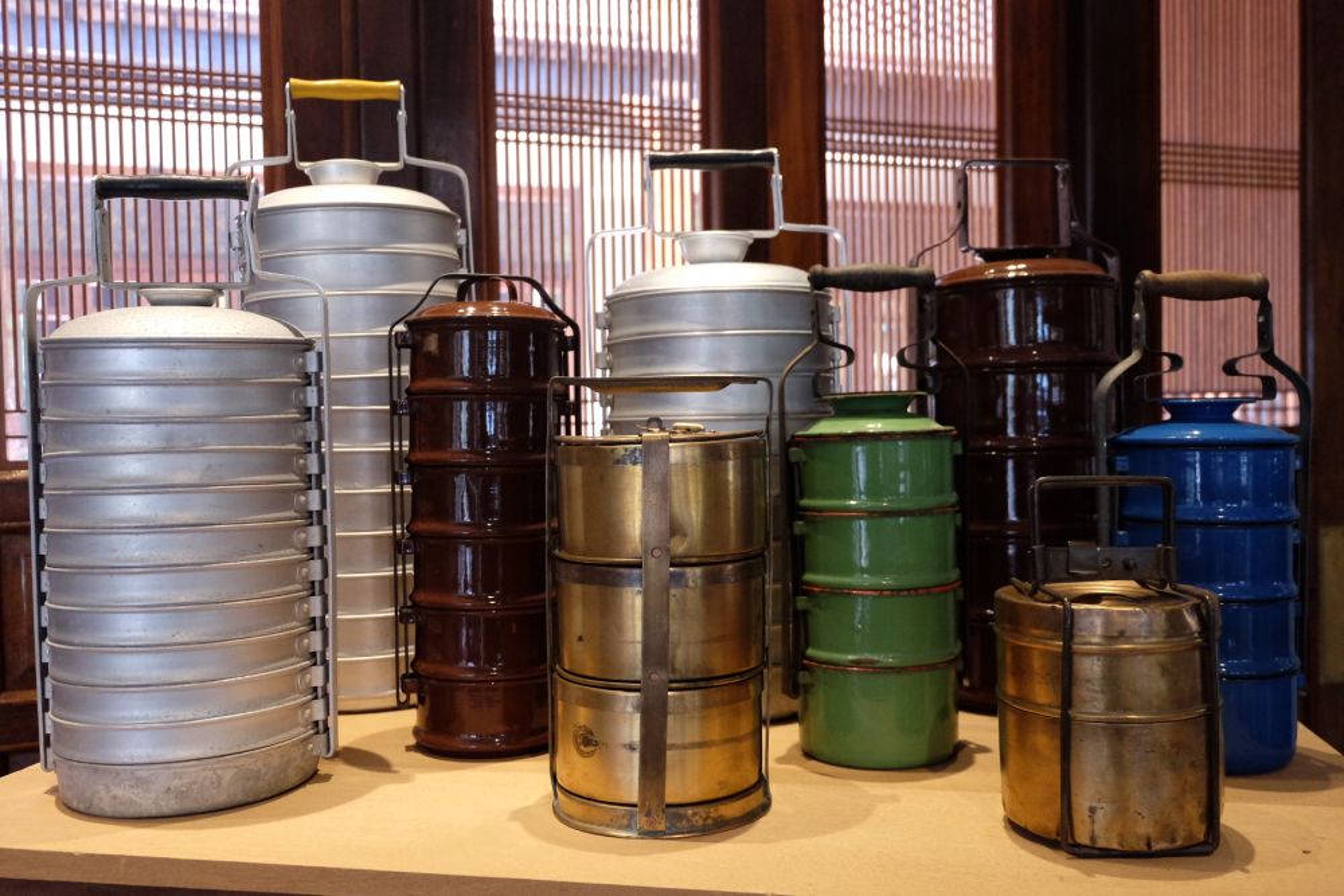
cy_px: 448
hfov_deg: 61.9
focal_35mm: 30
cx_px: 672
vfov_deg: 43.6
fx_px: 1120
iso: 3200
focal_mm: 20.1
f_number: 3.8
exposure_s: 1/250
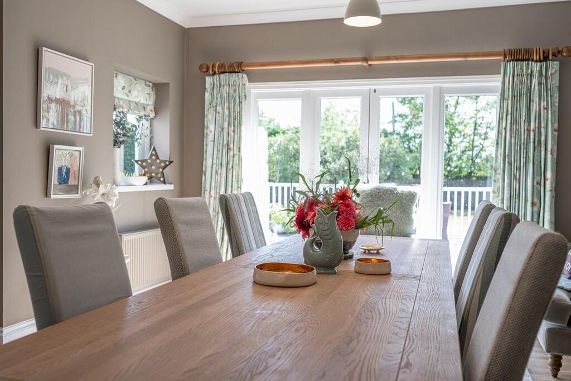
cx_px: 286
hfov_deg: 54.4
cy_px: 190
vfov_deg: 37.8
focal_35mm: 35
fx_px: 555
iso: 200
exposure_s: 1/100
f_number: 4
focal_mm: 35
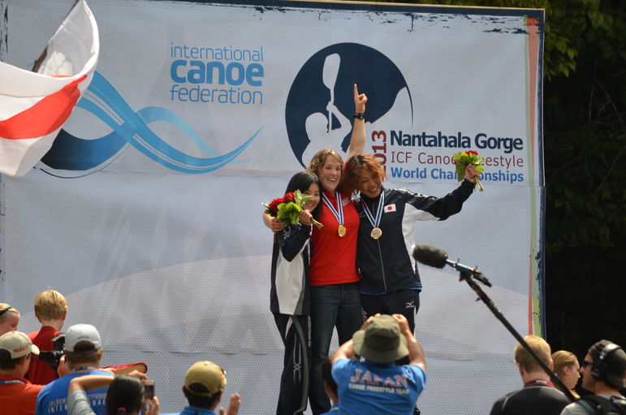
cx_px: 313
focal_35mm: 450
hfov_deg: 4.6
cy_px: 208
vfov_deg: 3.0
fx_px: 7810
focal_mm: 300
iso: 200
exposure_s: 1/640
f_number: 6.3
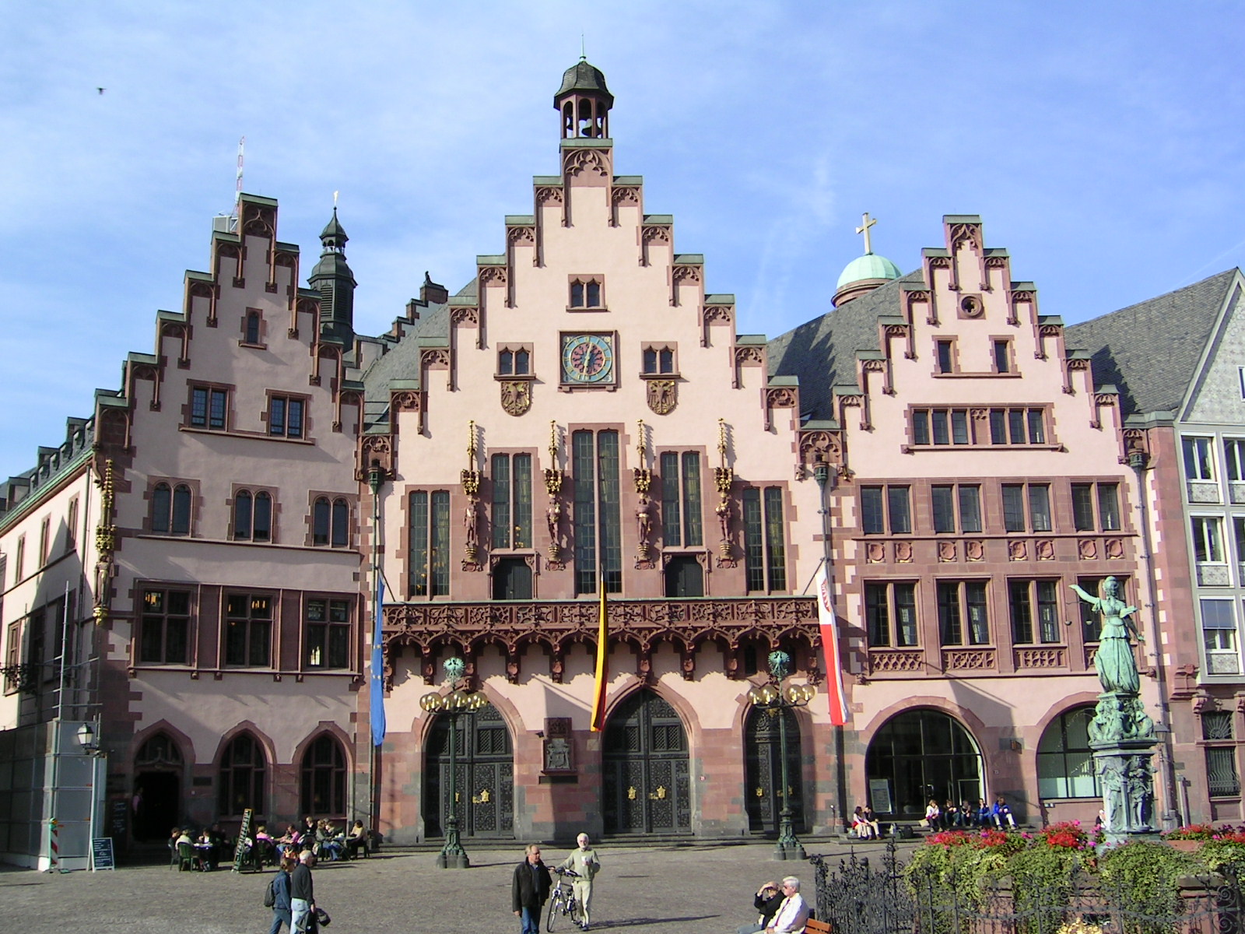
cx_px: 622
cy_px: 467
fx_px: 1295
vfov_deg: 39.7
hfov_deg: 51.4
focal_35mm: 36
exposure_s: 1/310
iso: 50
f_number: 4.8
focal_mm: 5.6
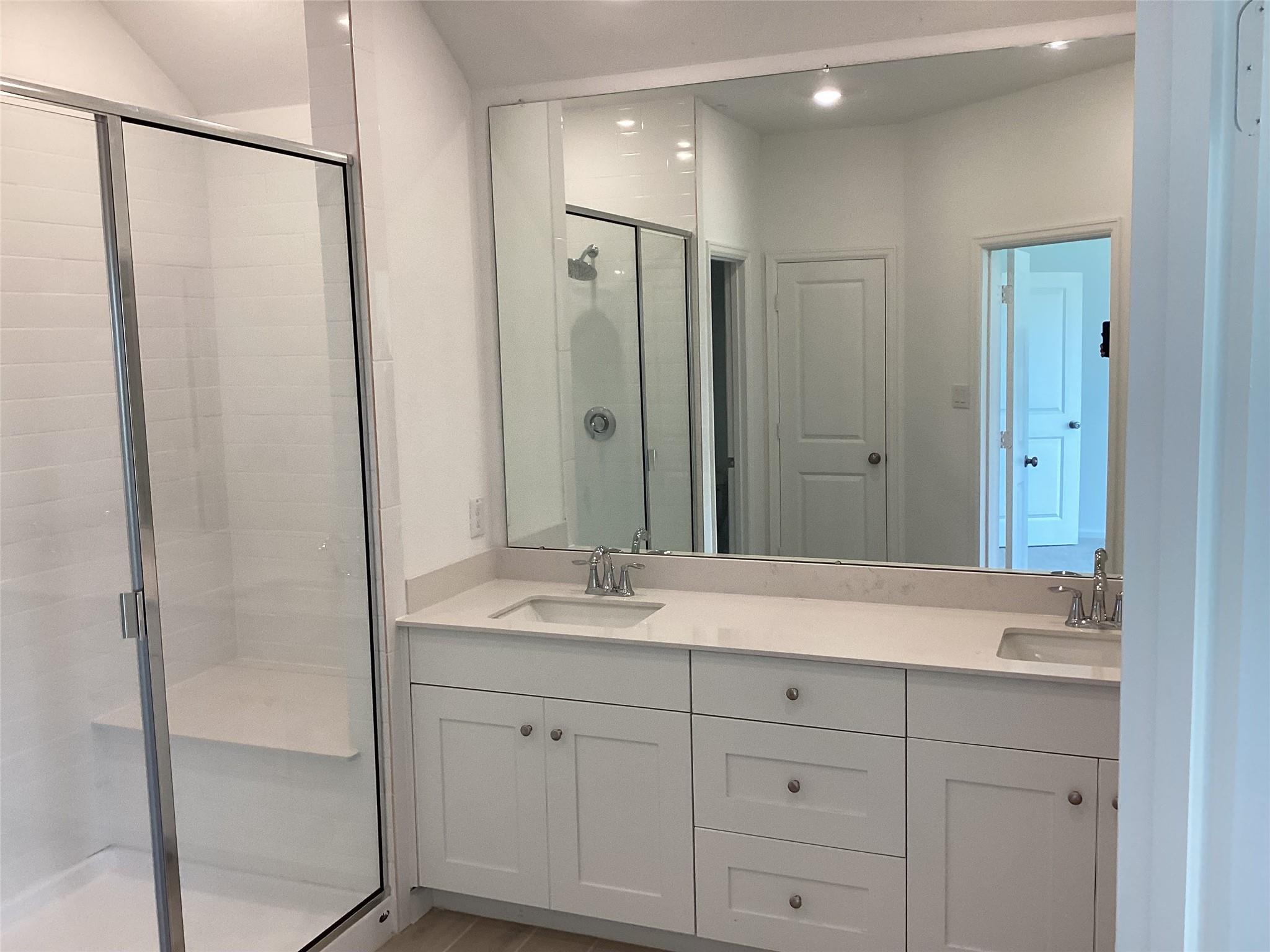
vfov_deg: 45.4
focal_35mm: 31
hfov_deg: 58.4
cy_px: 476
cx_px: 635
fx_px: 1137
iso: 80
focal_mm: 3.3
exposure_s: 1/120
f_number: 2.4
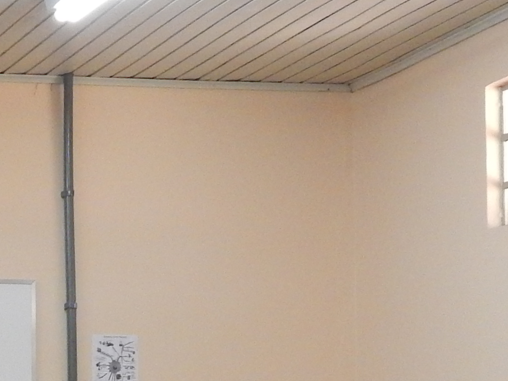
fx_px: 2128
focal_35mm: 145
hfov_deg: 12.8
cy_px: 490
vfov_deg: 10.0
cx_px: -284
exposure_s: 1/60
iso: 400
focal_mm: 6.1
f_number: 3.3
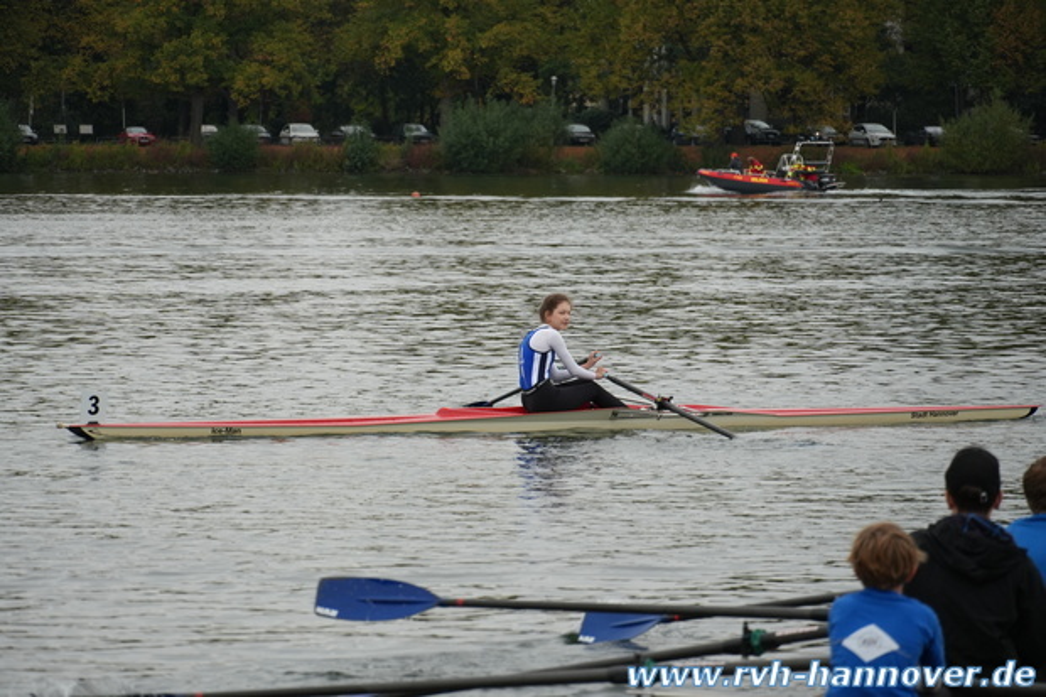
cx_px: 523
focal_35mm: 202
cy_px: 348
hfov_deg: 10.2
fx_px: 5882
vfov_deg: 6.8
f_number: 5.6
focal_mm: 135
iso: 400
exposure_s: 1/250
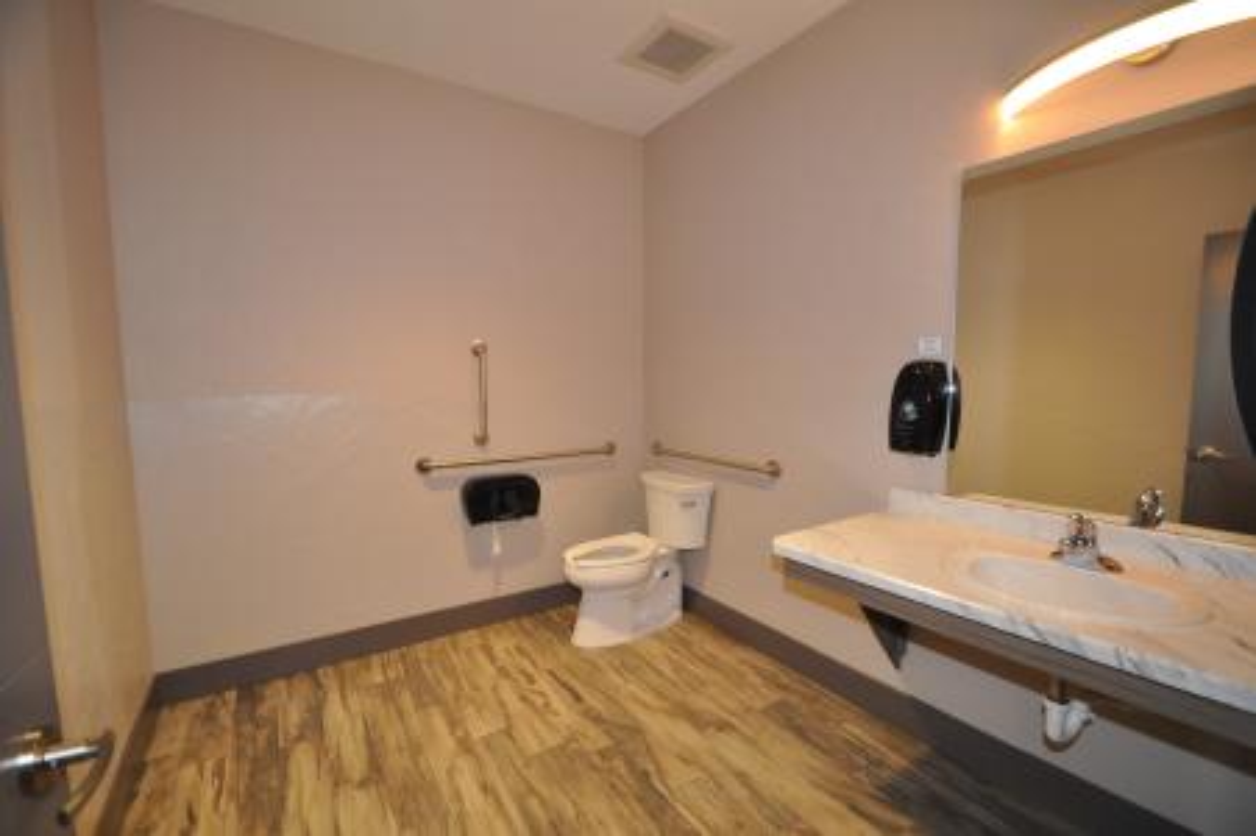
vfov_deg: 77.2
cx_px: 628
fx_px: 523
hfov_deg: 100.4
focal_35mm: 15
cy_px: 418
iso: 400
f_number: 4
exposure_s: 1/60
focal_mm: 10
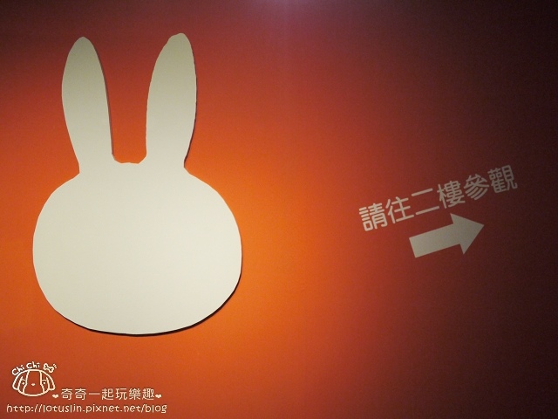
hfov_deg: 63.4
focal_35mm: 28
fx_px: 451
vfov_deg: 49.7
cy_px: 210
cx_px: 279
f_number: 2.5
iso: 500
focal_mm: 14
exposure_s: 1/125
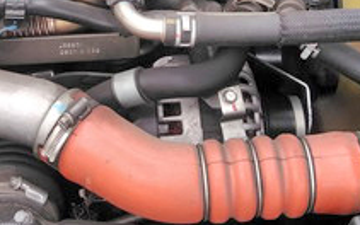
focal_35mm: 87
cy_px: -12
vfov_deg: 14.7
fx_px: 854
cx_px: 78
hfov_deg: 23.5
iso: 60
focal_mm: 3.46
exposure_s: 1/130
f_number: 2.2
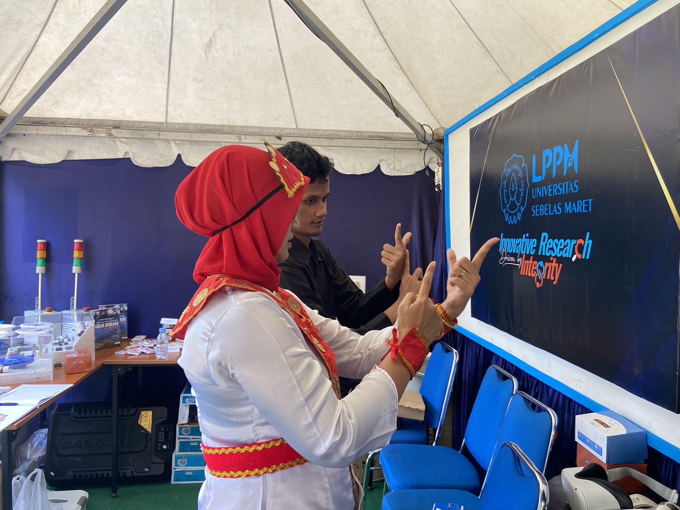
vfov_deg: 53.1
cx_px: 340
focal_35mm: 26
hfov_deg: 67.3
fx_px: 511
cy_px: 255
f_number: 1.8
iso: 64
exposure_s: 1/100
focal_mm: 4.25
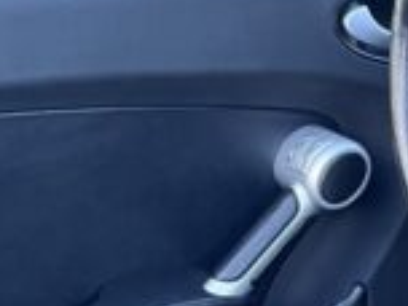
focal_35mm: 137
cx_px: 851
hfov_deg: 12.4
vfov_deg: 10.1
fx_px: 1615
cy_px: 604
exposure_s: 1/60
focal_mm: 5.1
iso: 125
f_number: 1.6
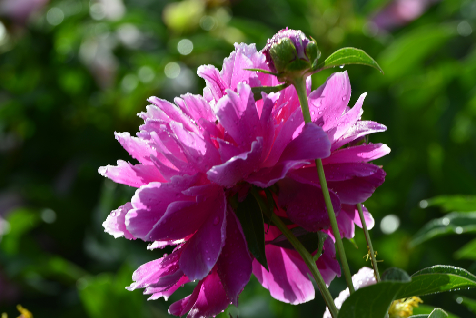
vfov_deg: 3.4
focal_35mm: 400
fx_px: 5289
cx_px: 238
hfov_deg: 5.2
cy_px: 159
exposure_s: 1/60
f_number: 11
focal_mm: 400
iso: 100
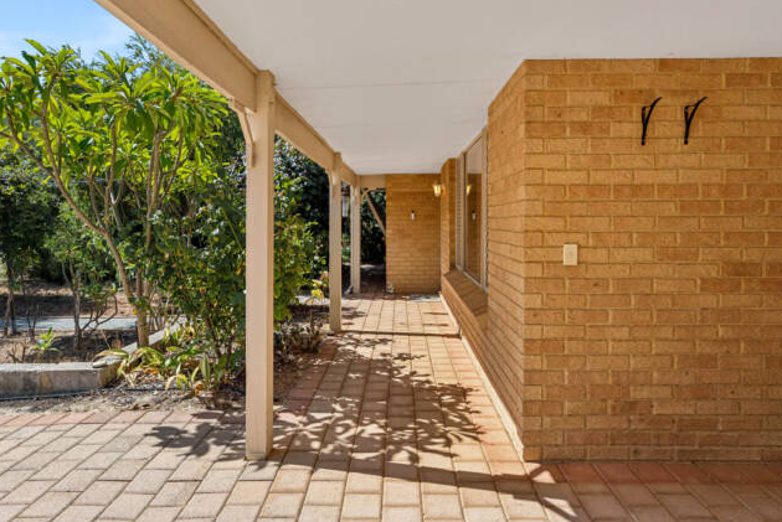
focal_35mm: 21
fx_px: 456
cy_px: 231
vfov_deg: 59.4
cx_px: 389
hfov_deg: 81.2
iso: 1000
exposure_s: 1/2000
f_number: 8
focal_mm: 16
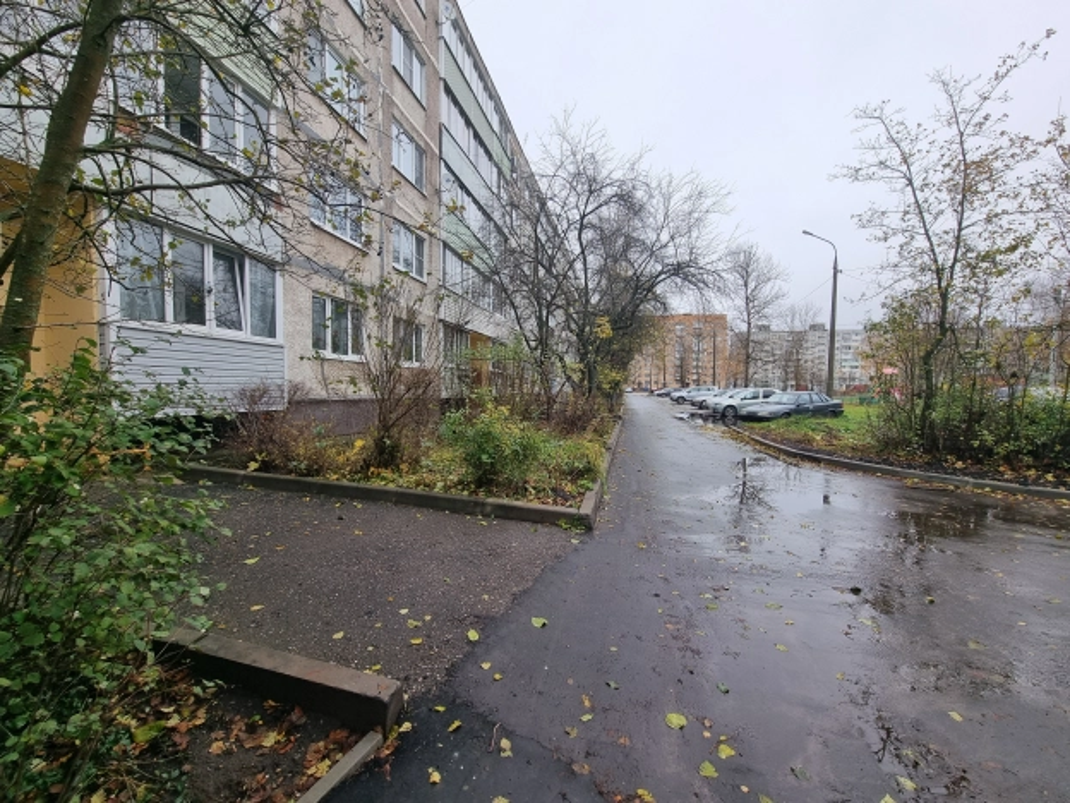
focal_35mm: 13
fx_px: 402
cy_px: 402
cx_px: 535
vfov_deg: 89.9
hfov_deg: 106.2
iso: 50
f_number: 2.2
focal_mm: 2.2
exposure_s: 1/346
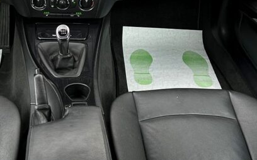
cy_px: 66
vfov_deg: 23.9
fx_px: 378
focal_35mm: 54
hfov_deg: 36.5
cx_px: 60
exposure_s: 1/186
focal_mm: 5.7
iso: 40
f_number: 1.5
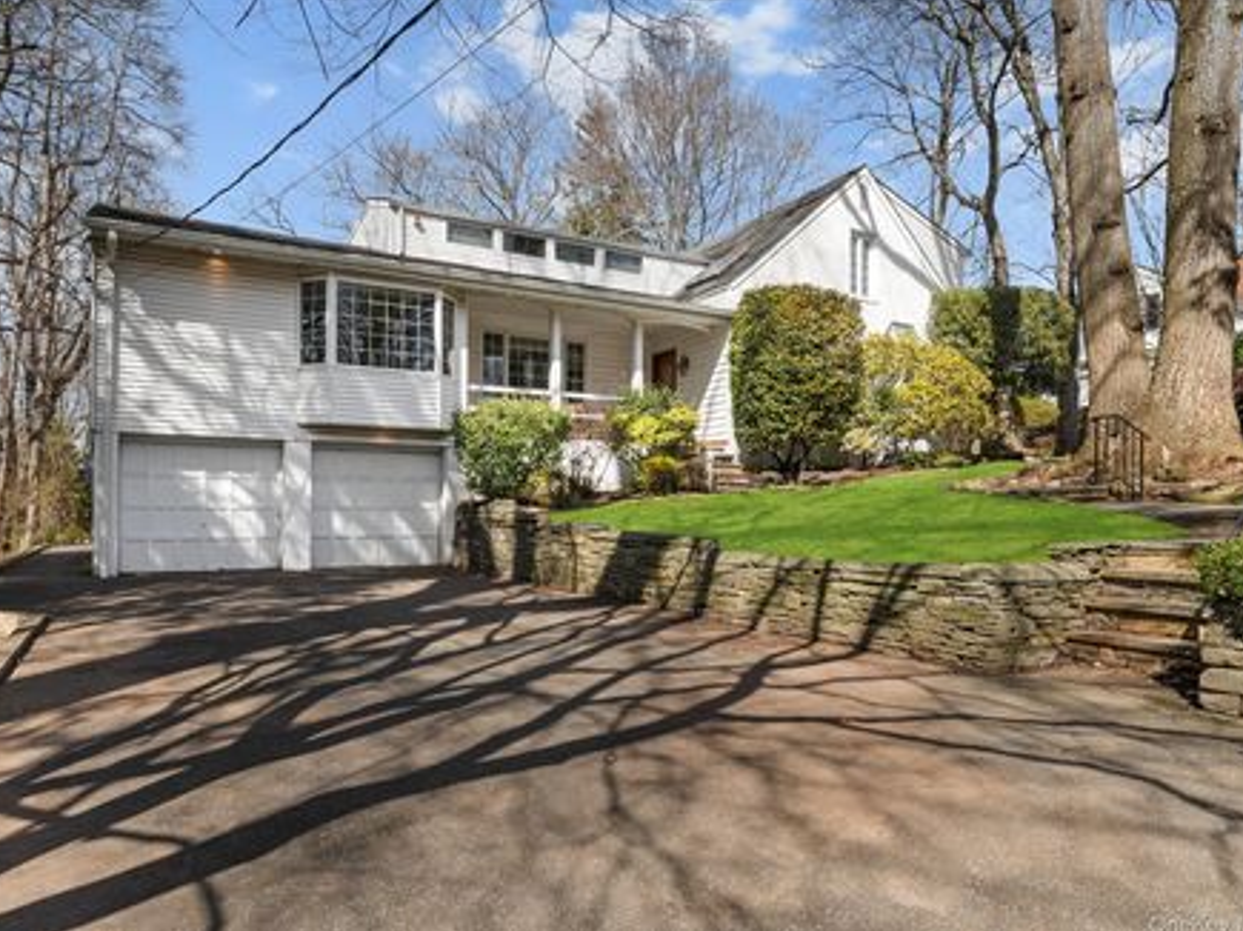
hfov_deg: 78.9
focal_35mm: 21
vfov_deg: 63.4
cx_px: 577
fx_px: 754
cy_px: 467
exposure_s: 1/100
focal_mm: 19
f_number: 8
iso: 100
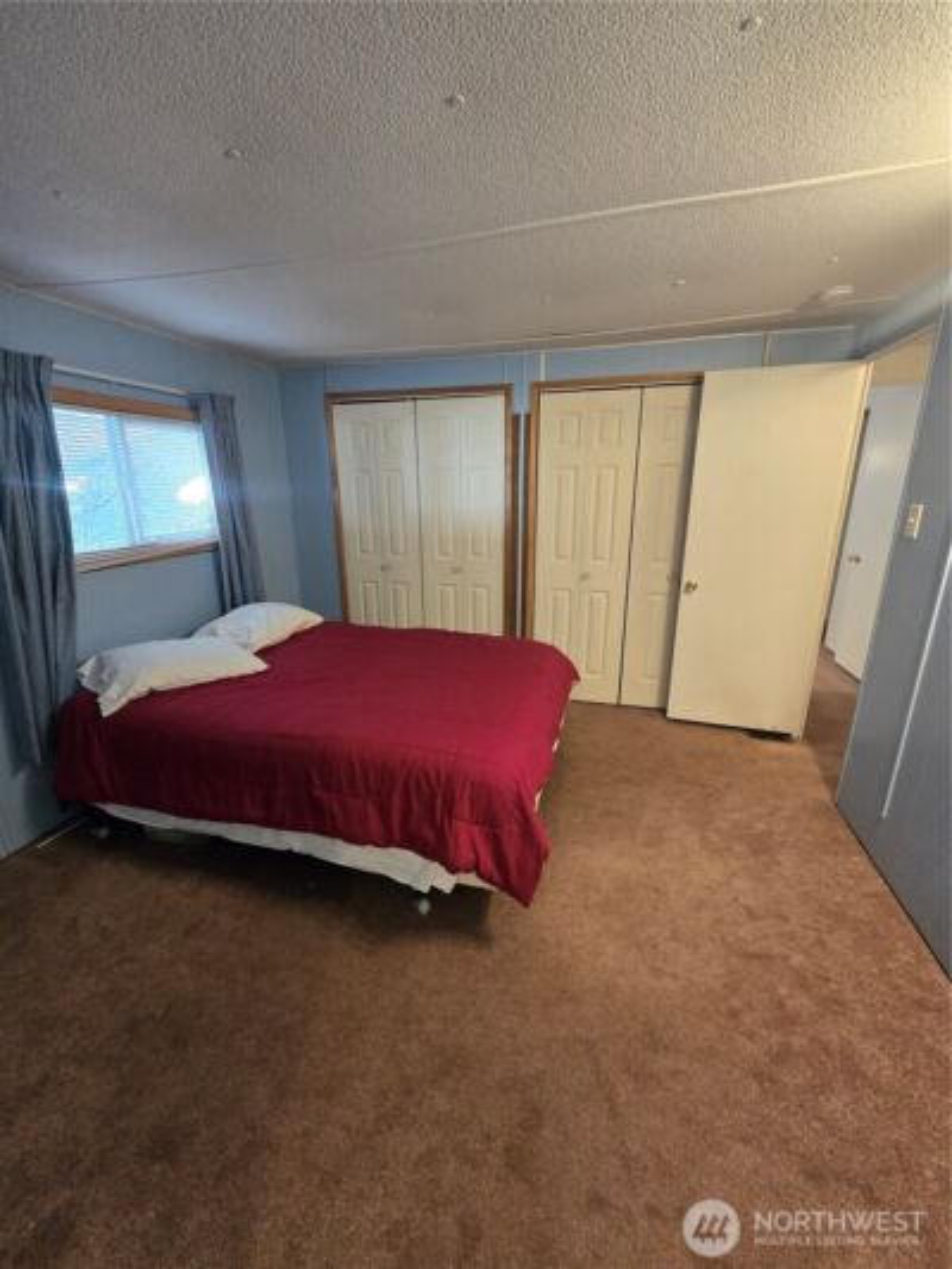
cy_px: 634
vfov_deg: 106.2
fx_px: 477
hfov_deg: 89.9
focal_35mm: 13
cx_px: 476
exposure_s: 1/60
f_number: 2.2
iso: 640
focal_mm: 2.2
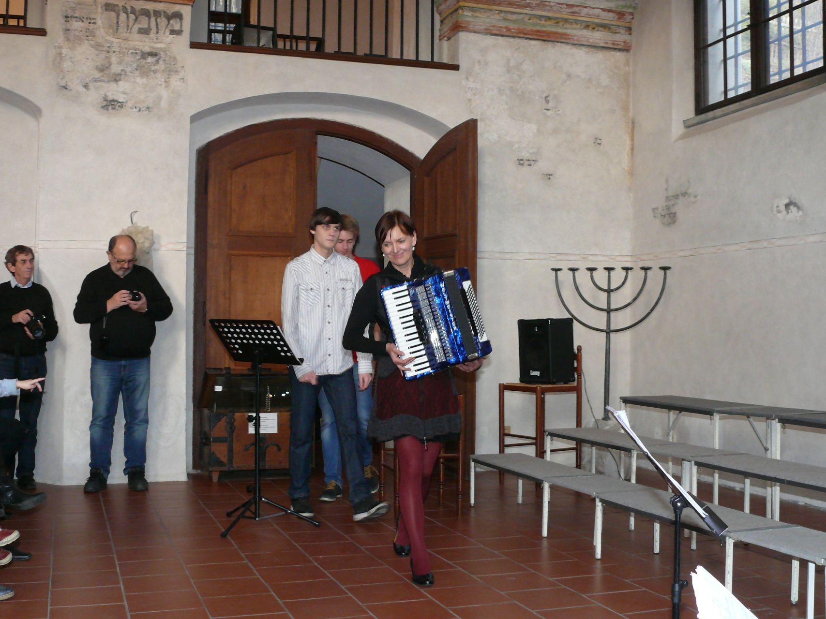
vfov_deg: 34.3
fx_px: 1002
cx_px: 389
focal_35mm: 42
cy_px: 300
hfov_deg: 44.8
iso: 200
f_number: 2.8
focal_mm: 7.4
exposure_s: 1/30
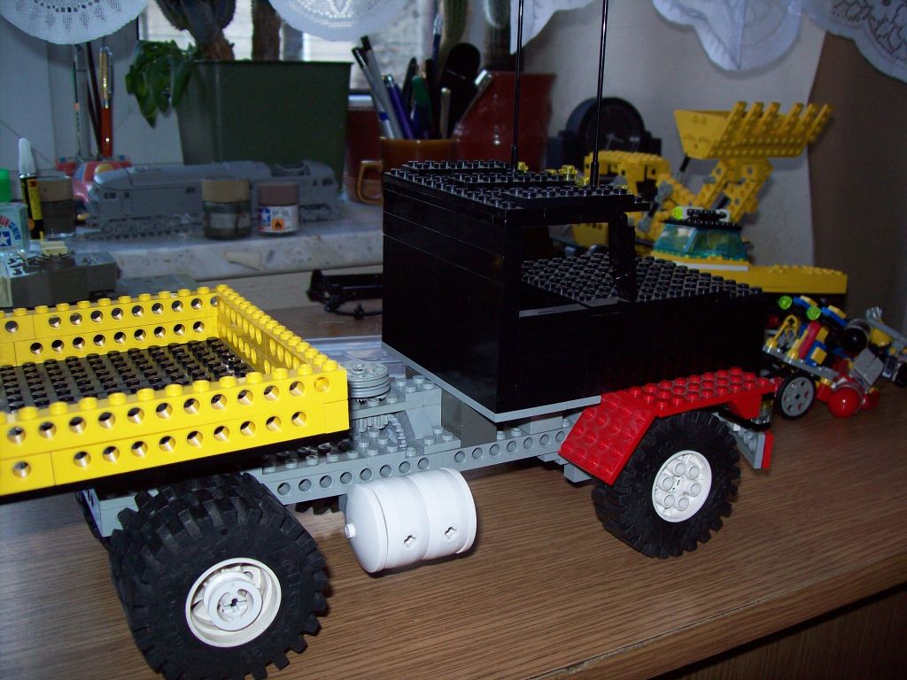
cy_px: 340
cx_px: 454
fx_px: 943
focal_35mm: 36
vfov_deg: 39.7
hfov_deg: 51.4
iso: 80
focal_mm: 6
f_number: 2.7
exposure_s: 1/64
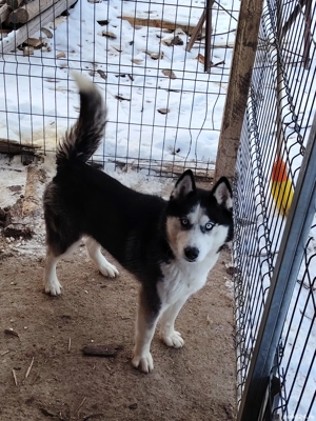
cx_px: 158
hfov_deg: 30.3
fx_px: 584
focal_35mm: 48
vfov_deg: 39.7
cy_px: 210
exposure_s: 1/134
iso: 100
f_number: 1.75
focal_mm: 5.25
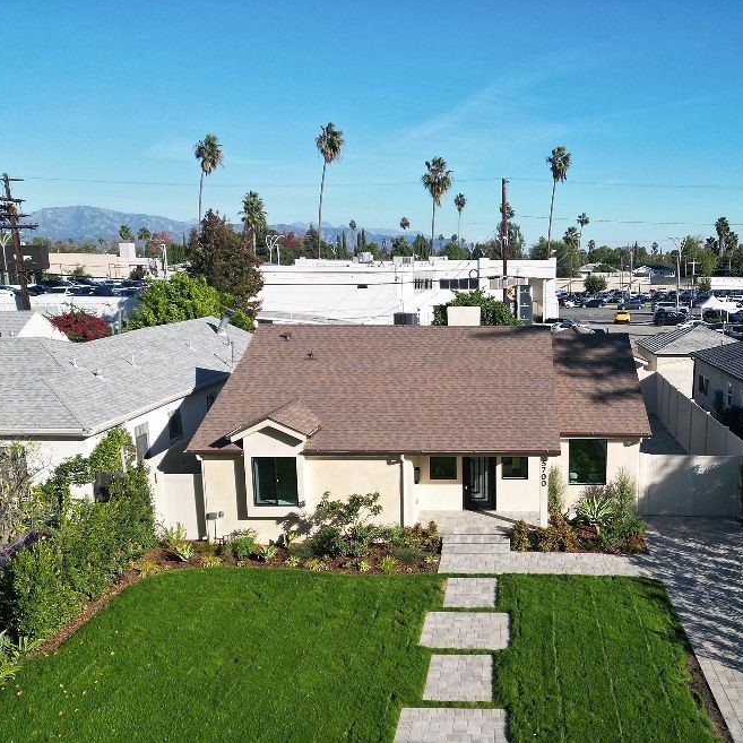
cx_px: 494
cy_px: 403
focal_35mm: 31
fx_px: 753
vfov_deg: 52.5
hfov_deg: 51.6
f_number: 1.7
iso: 140
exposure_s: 1/3200
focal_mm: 6.7
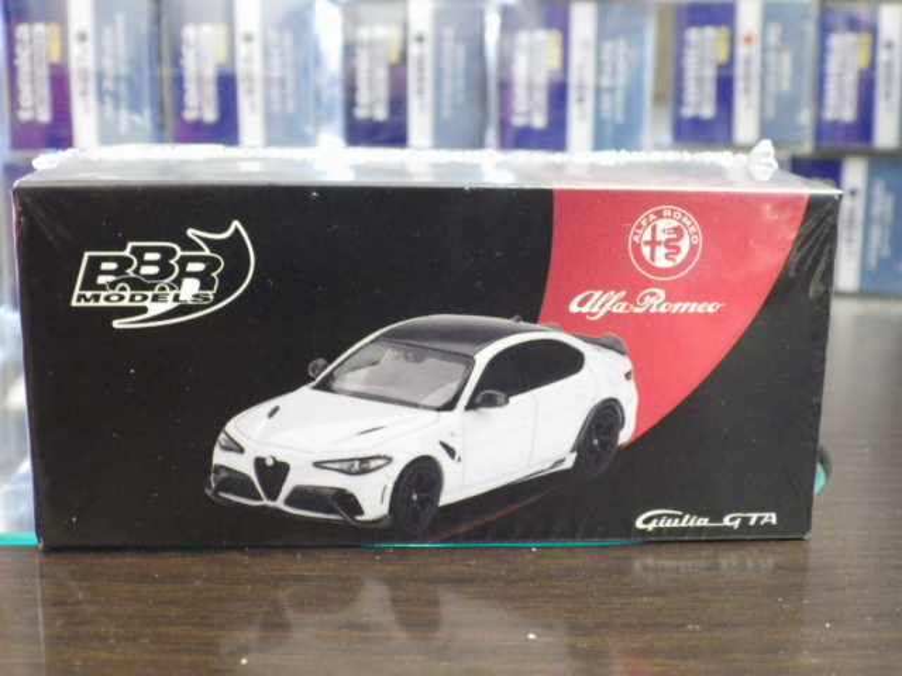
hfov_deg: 38.2
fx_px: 1303
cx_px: 451
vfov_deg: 29.1
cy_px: 338
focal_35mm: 50
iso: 1250
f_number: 3.8
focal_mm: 9
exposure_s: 1/25
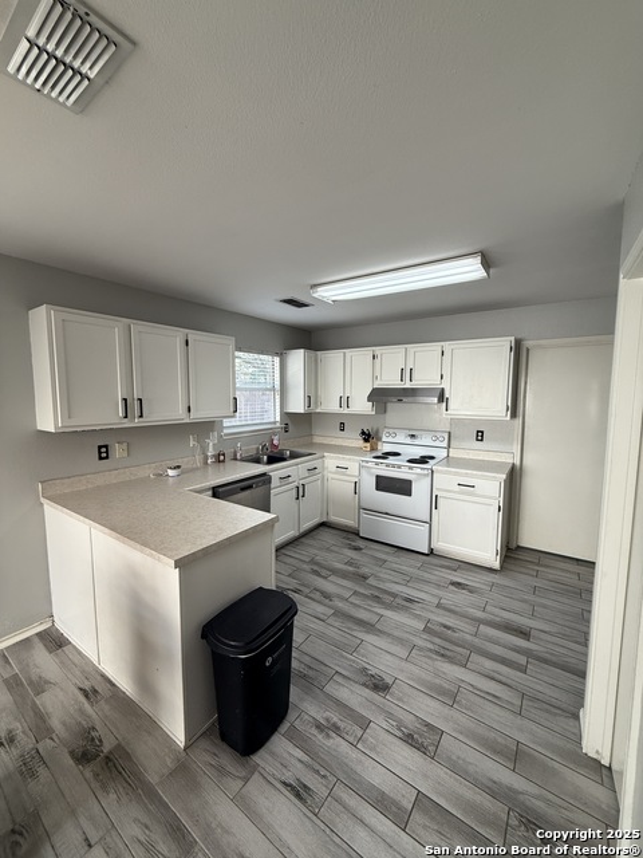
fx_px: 347
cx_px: 322
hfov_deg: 85.7
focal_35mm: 14
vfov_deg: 102.1
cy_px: 429
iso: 125
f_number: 2.2
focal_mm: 2.22
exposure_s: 1/120
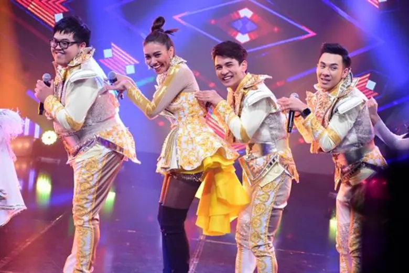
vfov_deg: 11.4
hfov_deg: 17.1
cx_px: 204
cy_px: 136
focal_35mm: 120
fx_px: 1364
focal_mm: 80
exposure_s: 1/500
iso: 8000
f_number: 5.3
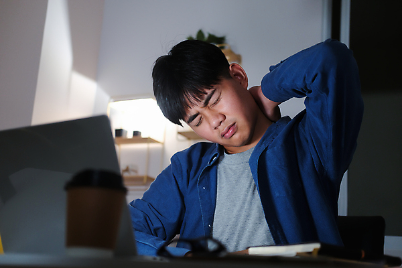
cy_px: 134
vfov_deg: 25.5
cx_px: 201
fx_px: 592
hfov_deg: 37.5
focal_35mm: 53
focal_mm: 35
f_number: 2
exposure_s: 1/80
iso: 500
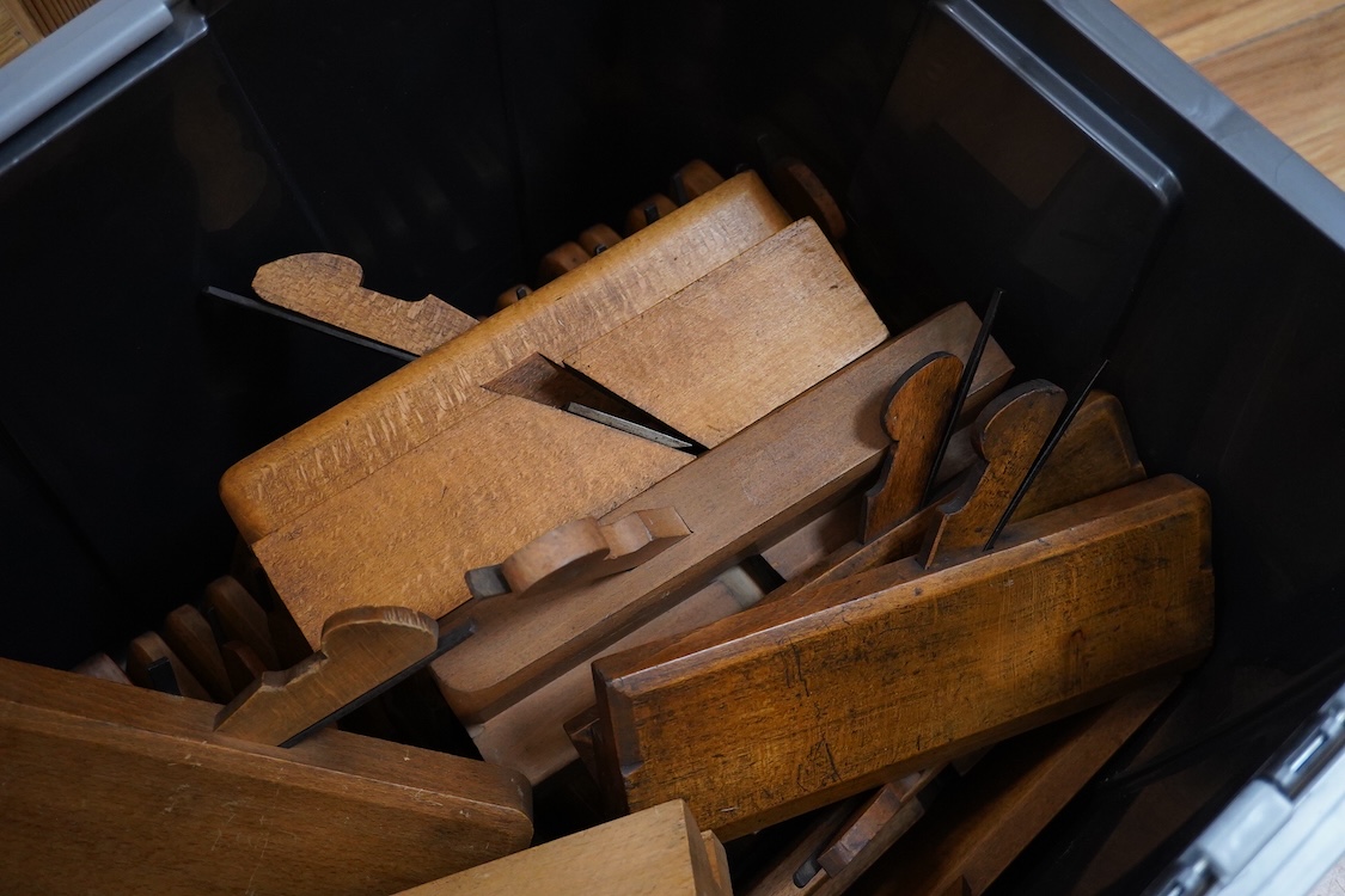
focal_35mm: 45
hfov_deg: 43.6
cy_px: 448
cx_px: 672
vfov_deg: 29.9
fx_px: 1681
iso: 2500
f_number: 5
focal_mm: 30
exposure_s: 1/160
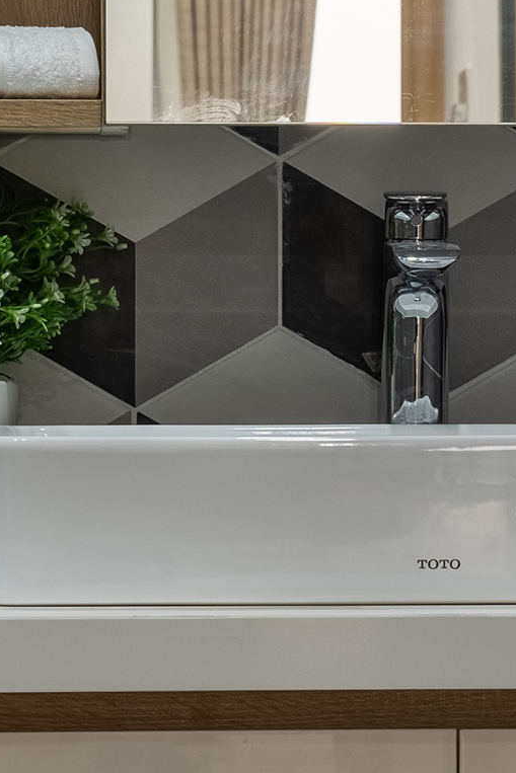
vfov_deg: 8.3
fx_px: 5351
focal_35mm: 249
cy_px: 223
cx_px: 445
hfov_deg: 5.5
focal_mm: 44.1
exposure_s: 1/40
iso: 400
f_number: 8
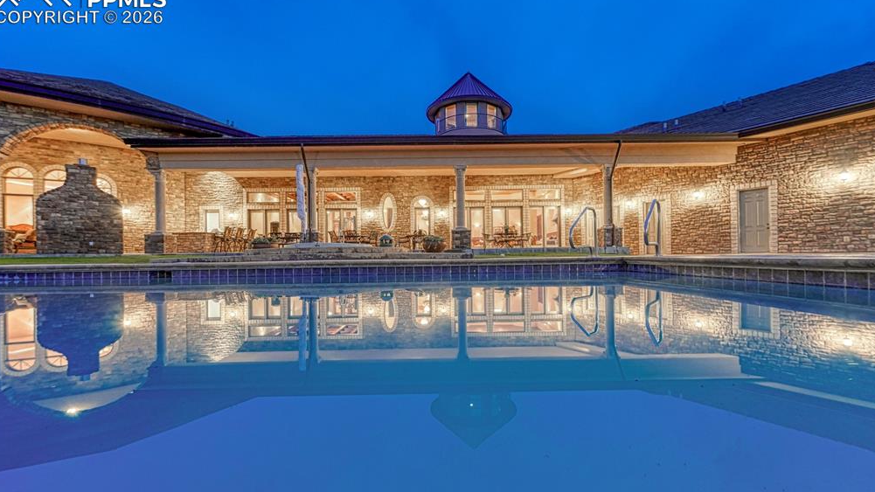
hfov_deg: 103.0
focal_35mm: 15
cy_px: 274
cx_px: 439
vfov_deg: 70.3
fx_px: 348
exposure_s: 1.6
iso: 1600
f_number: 6.3
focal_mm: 14
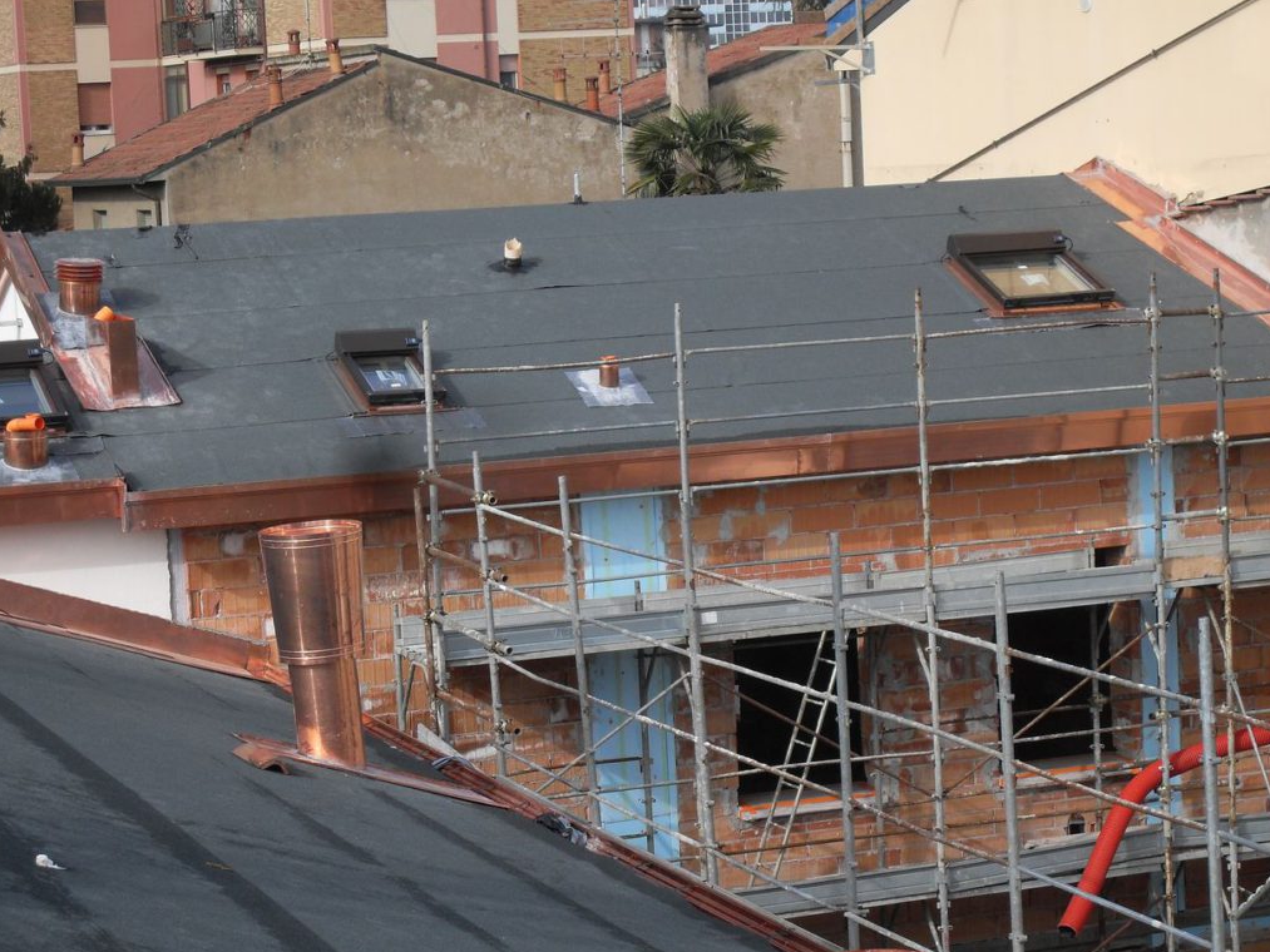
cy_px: 479
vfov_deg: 15.4
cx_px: 634
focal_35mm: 96
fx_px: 3522
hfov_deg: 20.4
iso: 80
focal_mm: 15.3
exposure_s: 1/350
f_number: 4.8
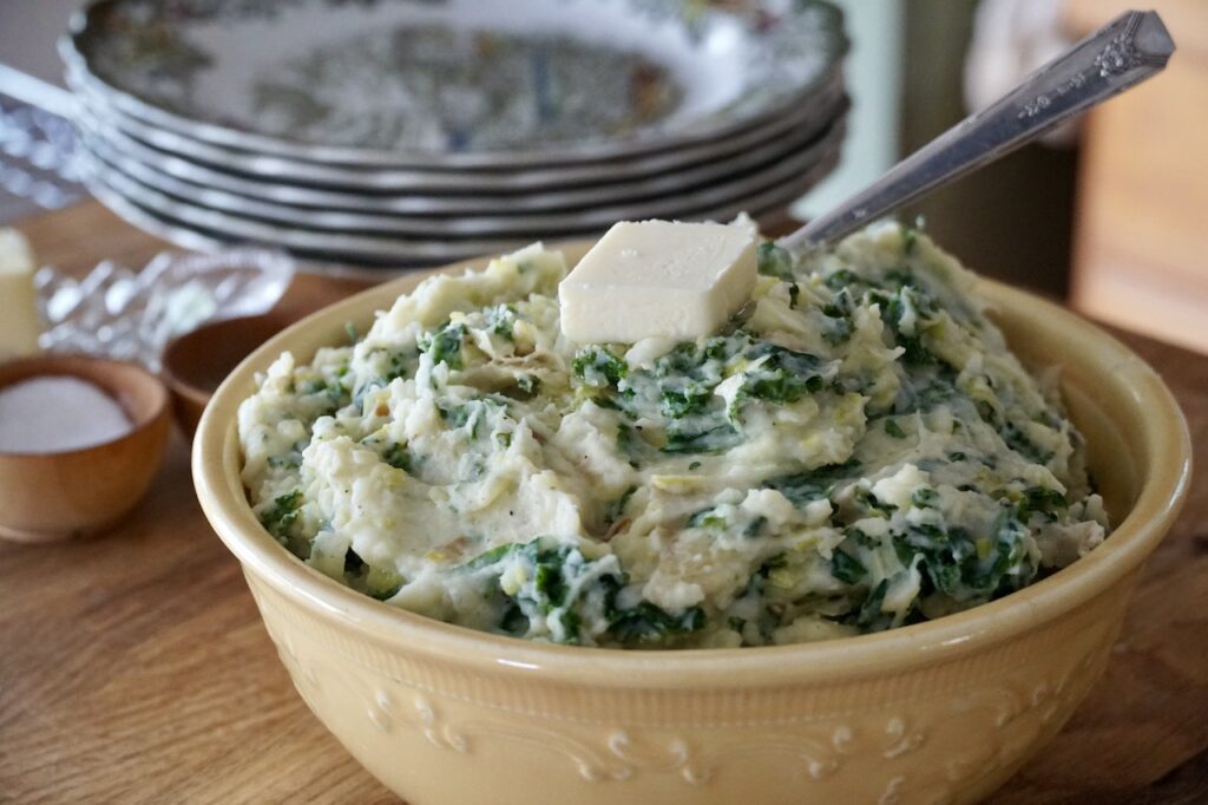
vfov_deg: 17.2
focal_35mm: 80
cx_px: 604
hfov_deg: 25.5
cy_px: 402
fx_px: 2667
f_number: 5
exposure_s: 1/100
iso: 4000
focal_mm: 53
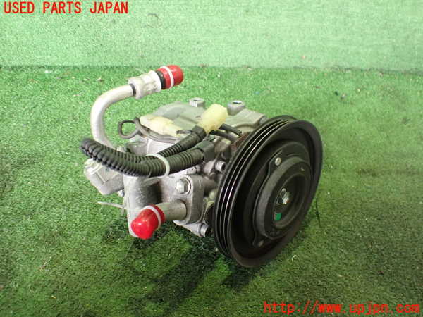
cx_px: 212
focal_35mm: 30
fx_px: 367
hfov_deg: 60.0
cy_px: 158
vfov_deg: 46.8
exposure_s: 1/50
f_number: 2.3
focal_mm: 5.4
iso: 800
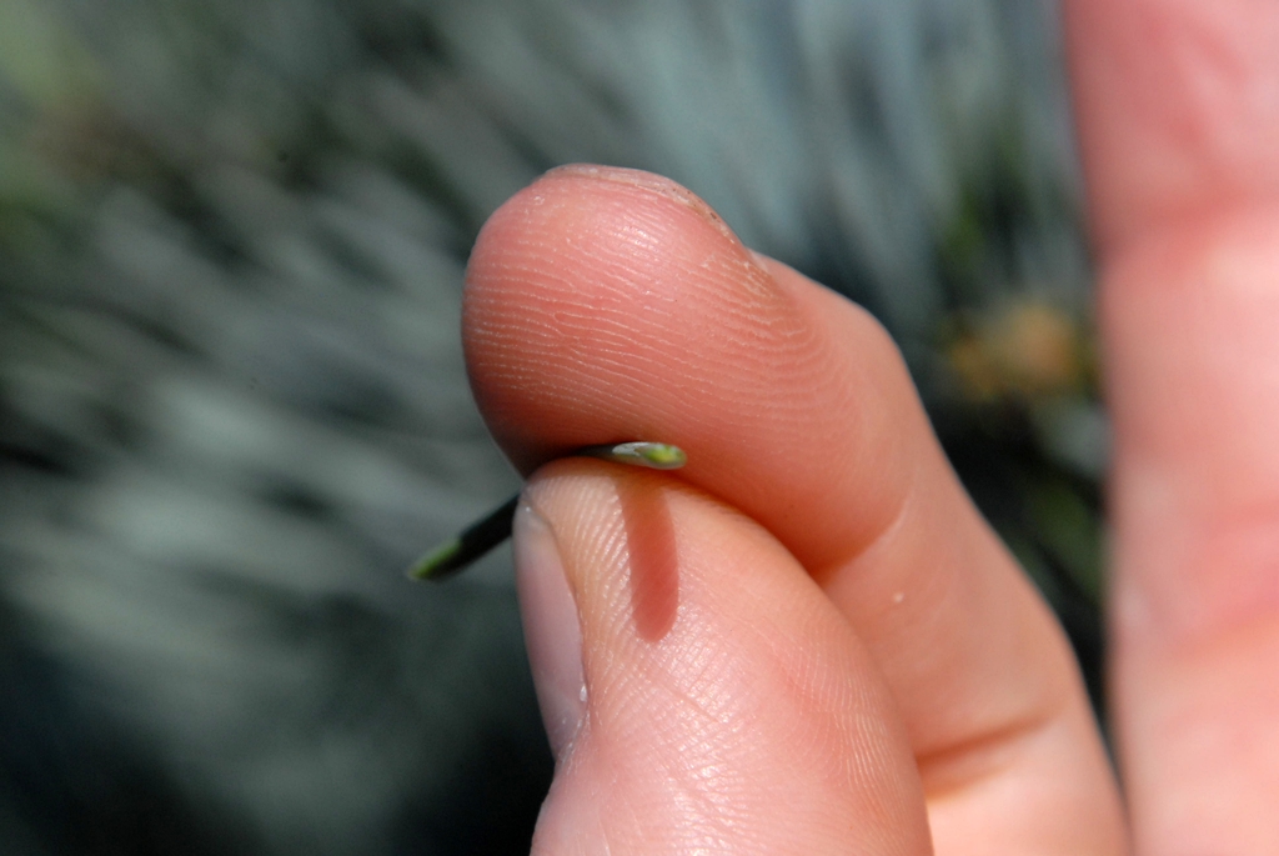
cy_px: 428
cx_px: 640
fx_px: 16003
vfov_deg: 3.1
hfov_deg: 4.6
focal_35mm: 450
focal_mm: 300
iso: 400
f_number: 13
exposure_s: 1/640
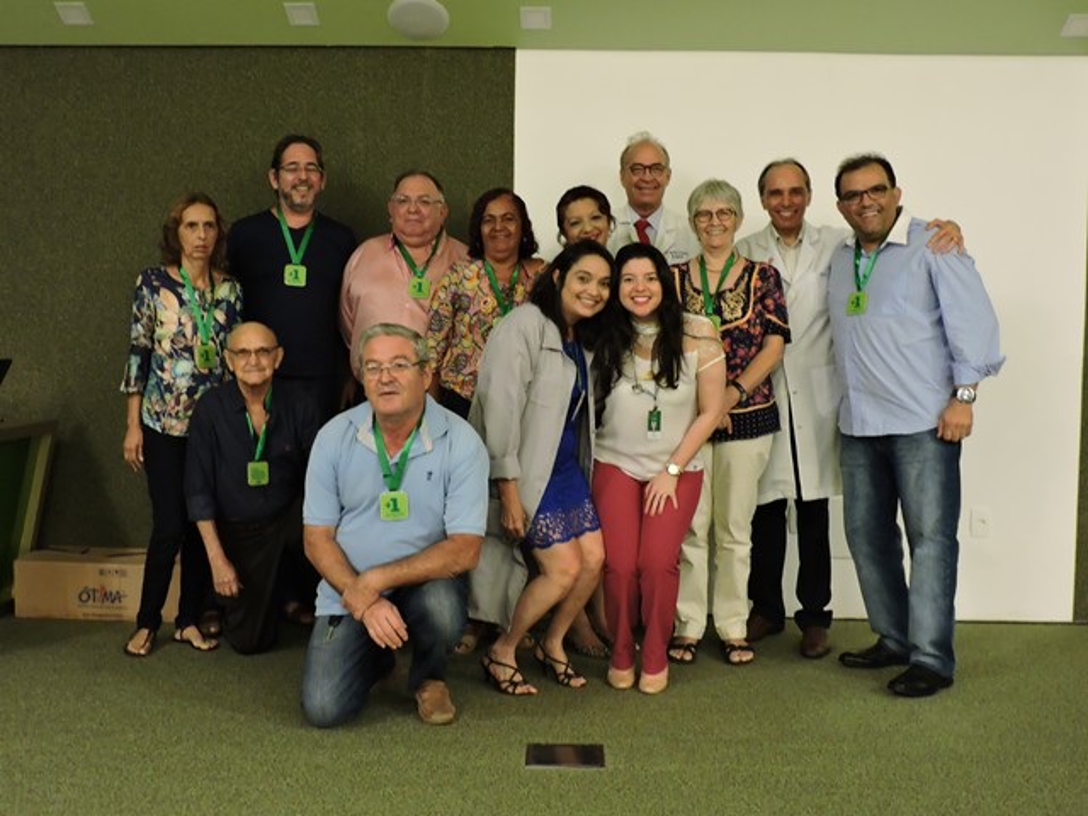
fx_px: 1257
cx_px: 544
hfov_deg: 46.8
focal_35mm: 40
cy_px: 408
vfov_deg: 36.0
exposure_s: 1/13
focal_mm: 7.1
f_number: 3.3
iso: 720
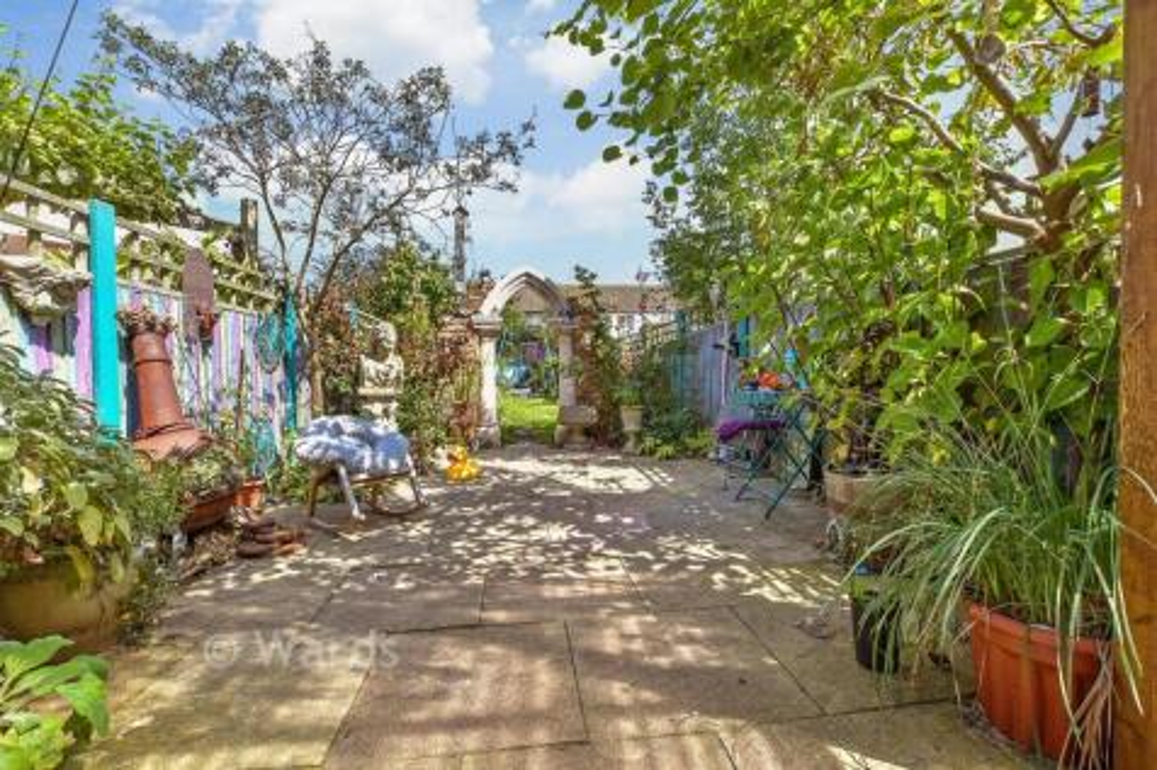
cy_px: 385
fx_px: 803
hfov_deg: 71.5
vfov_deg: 51.3
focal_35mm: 25
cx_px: 578
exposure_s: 1/80
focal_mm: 17
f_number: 8
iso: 160
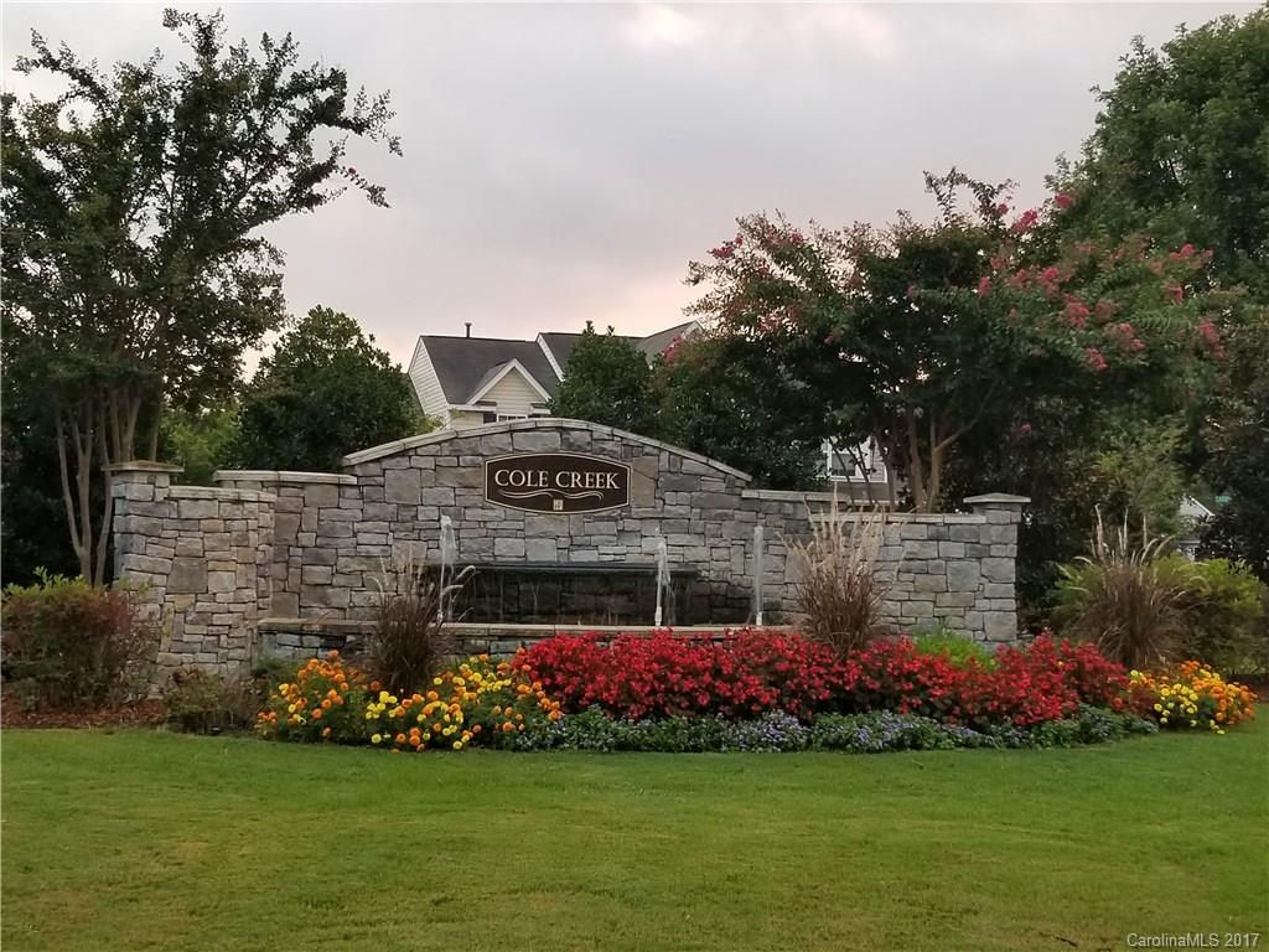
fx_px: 953
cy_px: 476
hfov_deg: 67.3
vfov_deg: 53.1
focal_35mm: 26
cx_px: 634
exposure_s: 1/50
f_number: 1.7
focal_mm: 4.25
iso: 64
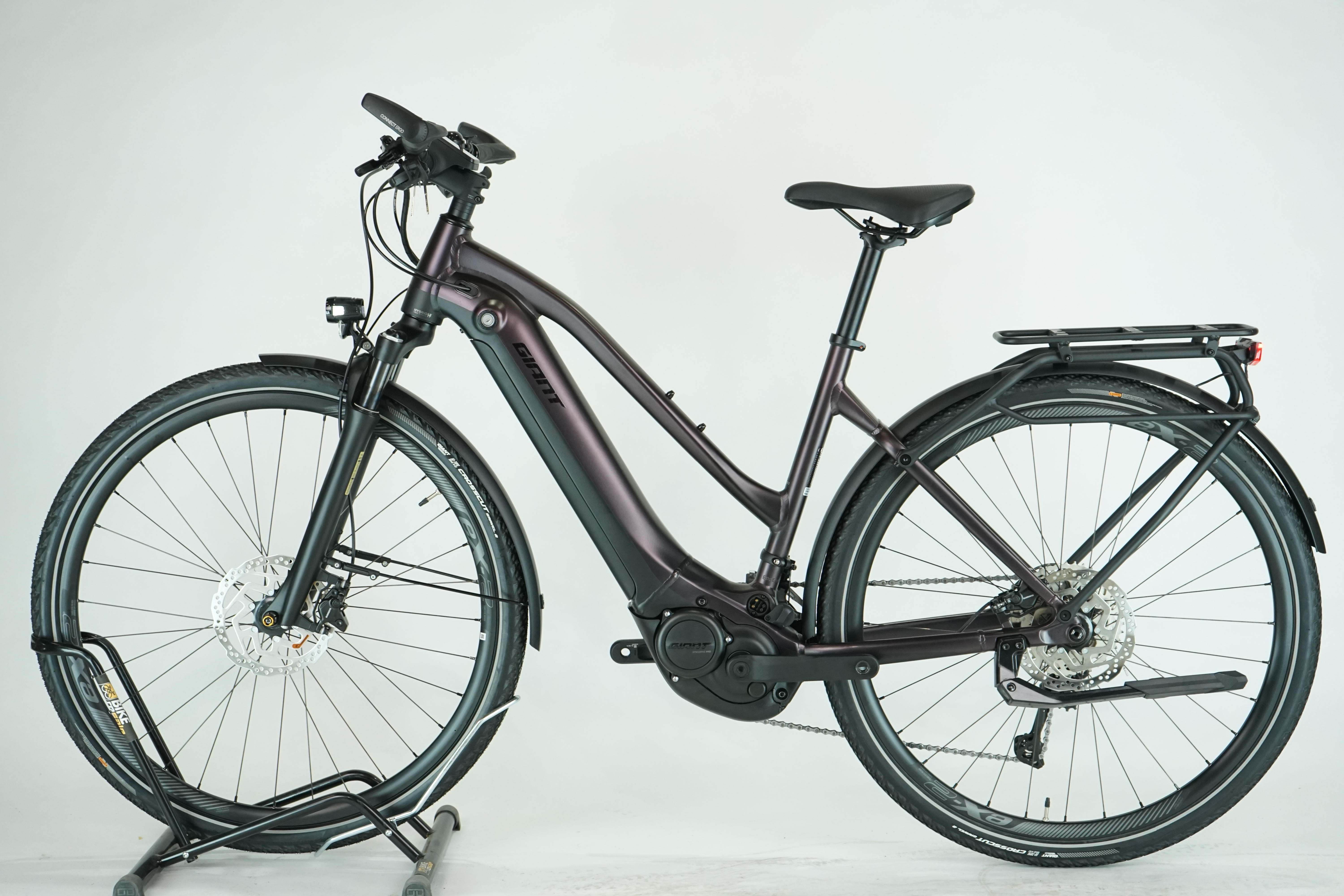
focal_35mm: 58
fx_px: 2165
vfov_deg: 23.4
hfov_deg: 34.5
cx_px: 672
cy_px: 448
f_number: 5.6
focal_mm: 58
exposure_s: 1/200
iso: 1600
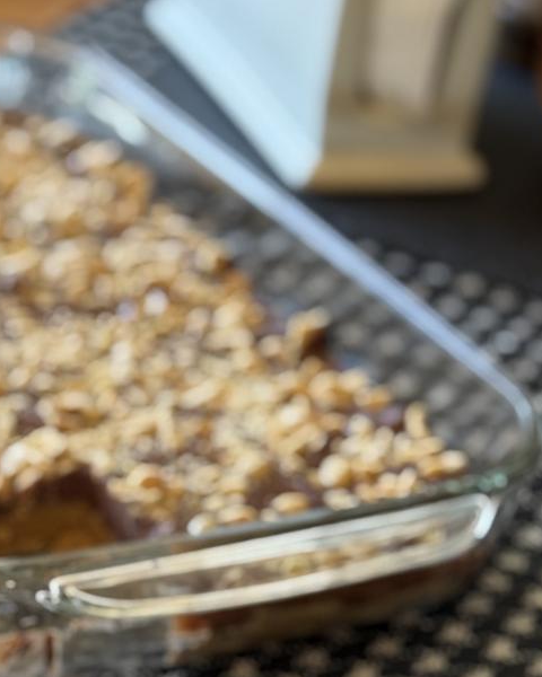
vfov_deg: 15.2
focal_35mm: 125
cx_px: 35
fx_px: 2506
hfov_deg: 12.2
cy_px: 594
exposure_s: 1/122
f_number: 1.78
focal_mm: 6.76
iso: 64
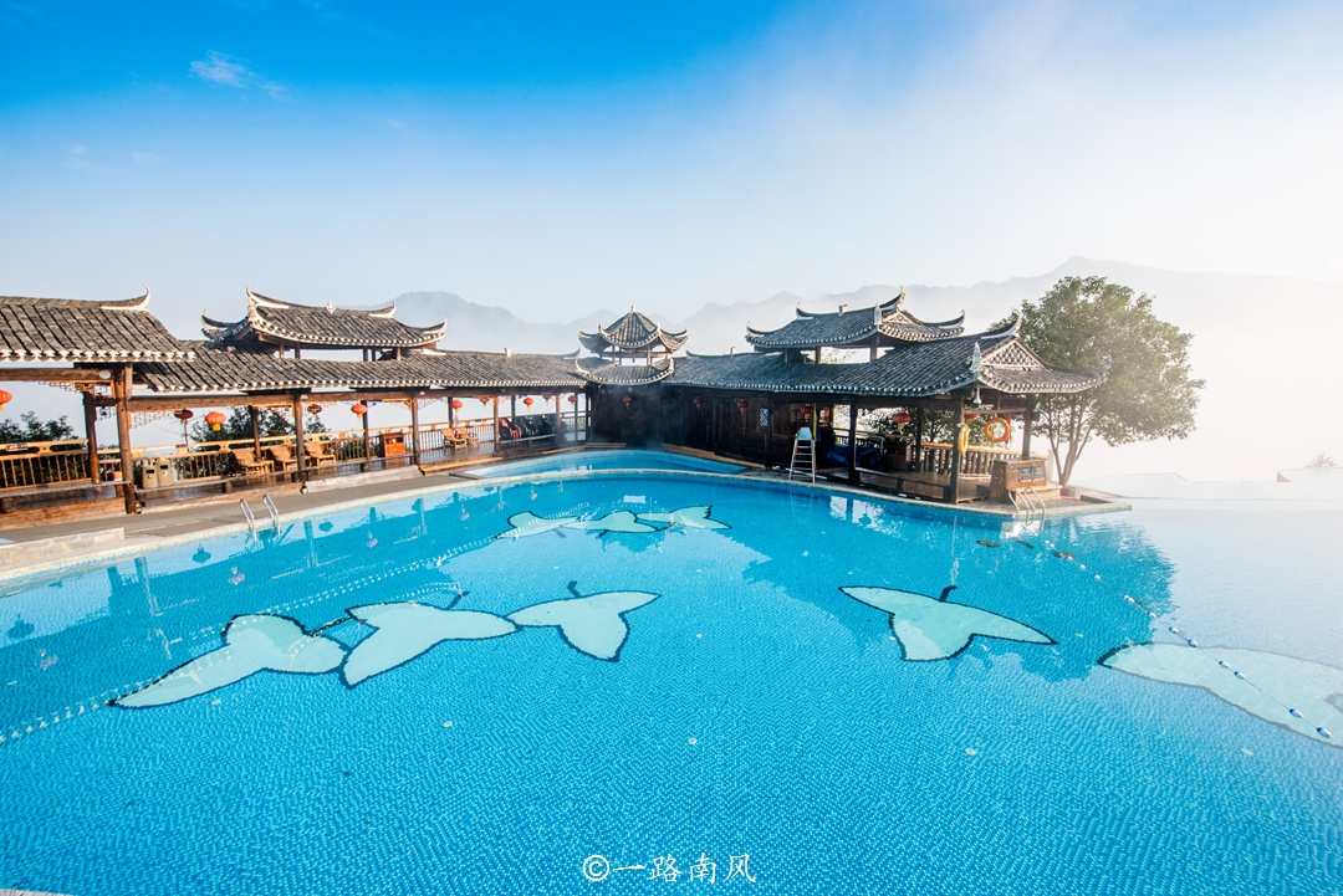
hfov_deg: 104.2
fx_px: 522
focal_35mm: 14
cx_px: 672
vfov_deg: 81.3
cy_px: 448
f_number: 13
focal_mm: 14
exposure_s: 1/100
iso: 100
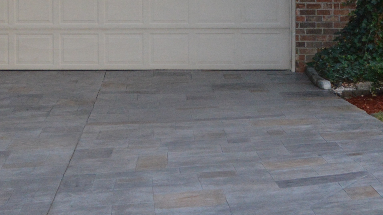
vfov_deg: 10.7
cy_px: -37
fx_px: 1138
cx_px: 101
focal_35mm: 112
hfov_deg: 19.0
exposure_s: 1/60
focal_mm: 24
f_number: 8
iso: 800
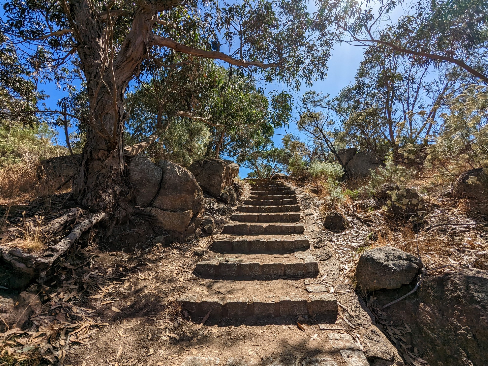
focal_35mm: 16
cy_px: 183
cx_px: 244
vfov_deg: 78.1
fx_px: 226
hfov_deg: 94.5
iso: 46
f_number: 2.2
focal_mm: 2.35
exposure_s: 1/1550
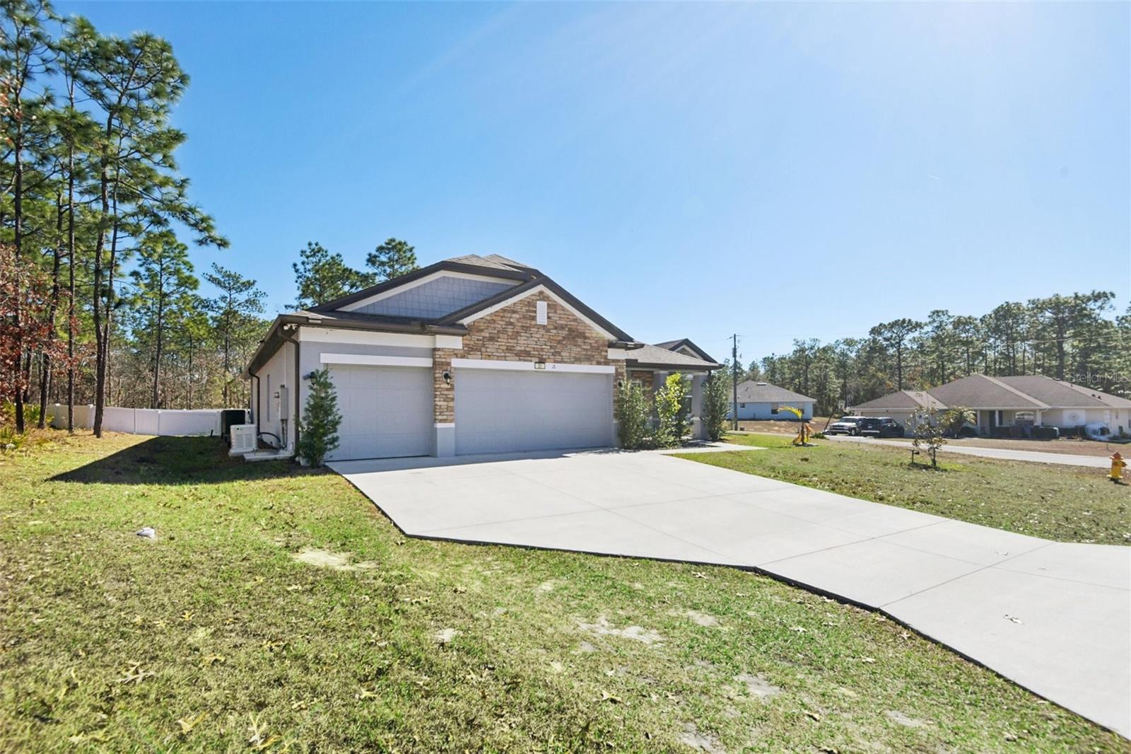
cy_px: 377
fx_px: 503
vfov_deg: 73.7
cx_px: 566
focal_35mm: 16
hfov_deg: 96.7
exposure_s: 1/2000
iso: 400
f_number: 8
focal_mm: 16
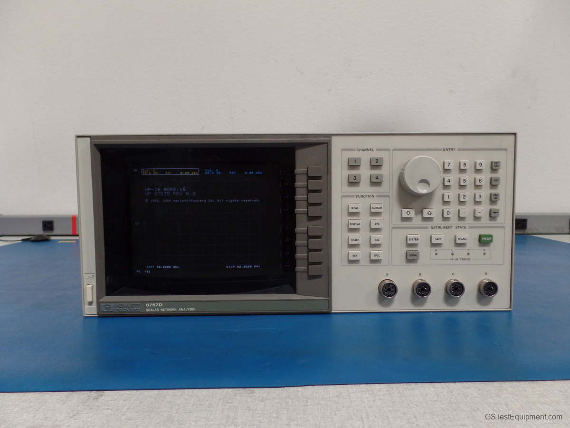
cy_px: 214
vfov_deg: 58.9
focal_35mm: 23
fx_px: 379
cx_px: 285
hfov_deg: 73.9
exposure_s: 1/30
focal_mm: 4.1
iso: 240
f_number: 2.8
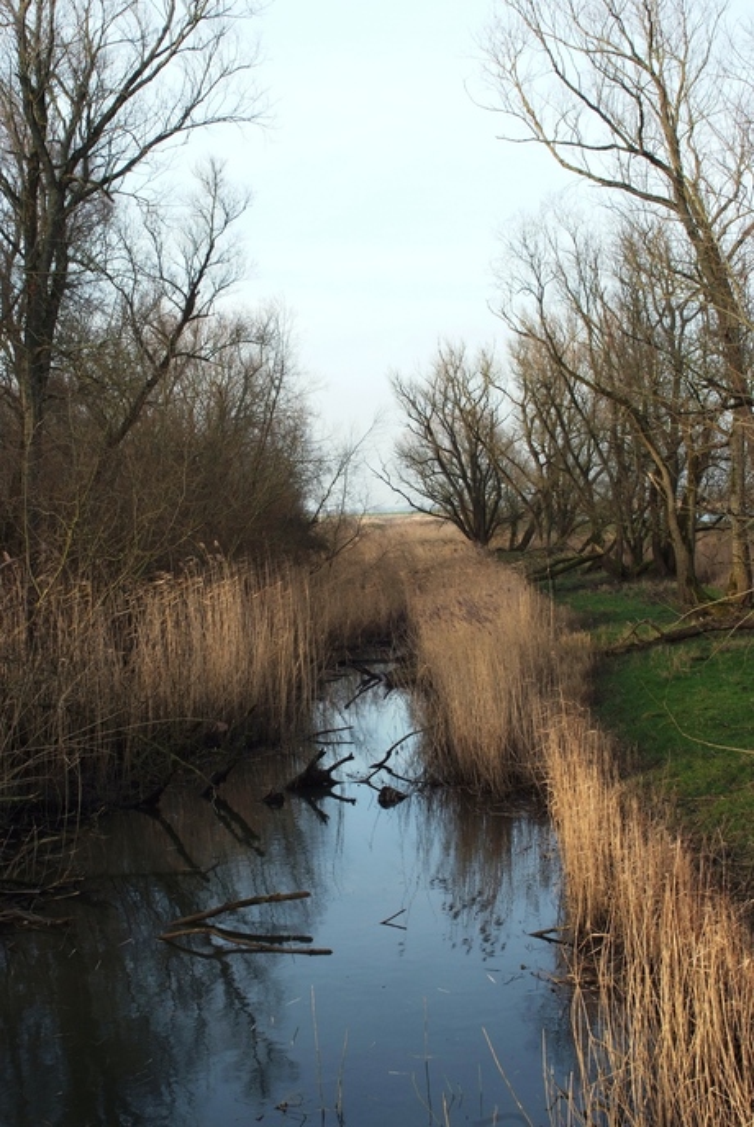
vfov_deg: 46.4
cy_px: 564
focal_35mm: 42
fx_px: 1317
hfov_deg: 32.0
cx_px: 377
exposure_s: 1/60
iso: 320
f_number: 14
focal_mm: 28
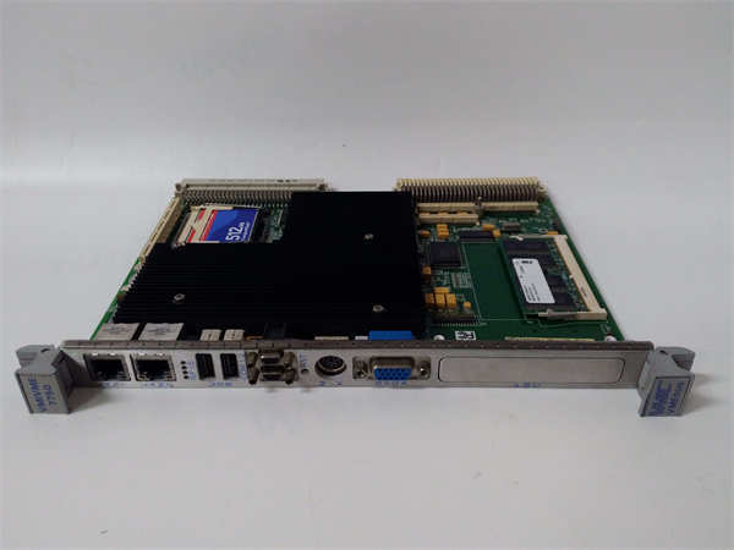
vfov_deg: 51.4
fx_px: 573
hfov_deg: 65.3
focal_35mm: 27
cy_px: 275
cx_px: 367
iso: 331
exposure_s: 1/33
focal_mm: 3.79
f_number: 2
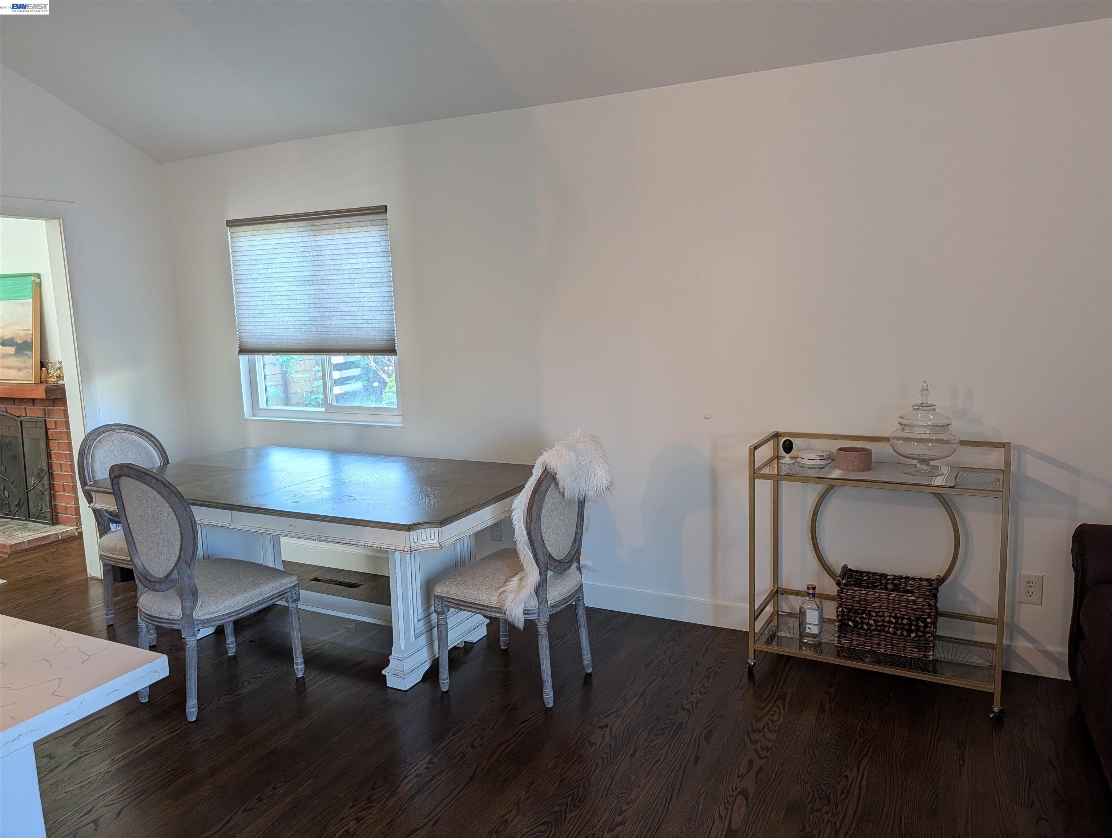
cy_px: 419
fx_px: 772
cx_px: 556
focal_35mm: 24
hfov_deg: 71.5
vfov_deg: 56.9
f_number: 1.68
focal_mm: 6.9
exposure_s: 1/129
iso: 17
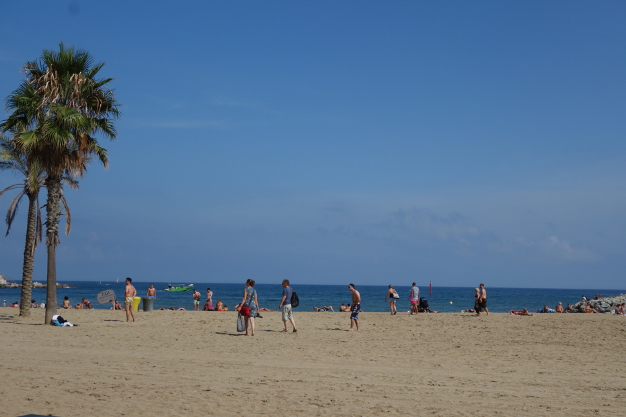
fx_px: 765
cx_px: 327
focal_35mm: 44
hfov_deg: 44.5
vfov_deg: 30.5
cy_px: 207
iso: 125
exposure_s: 1/800
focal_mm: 14.93
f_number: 7.1
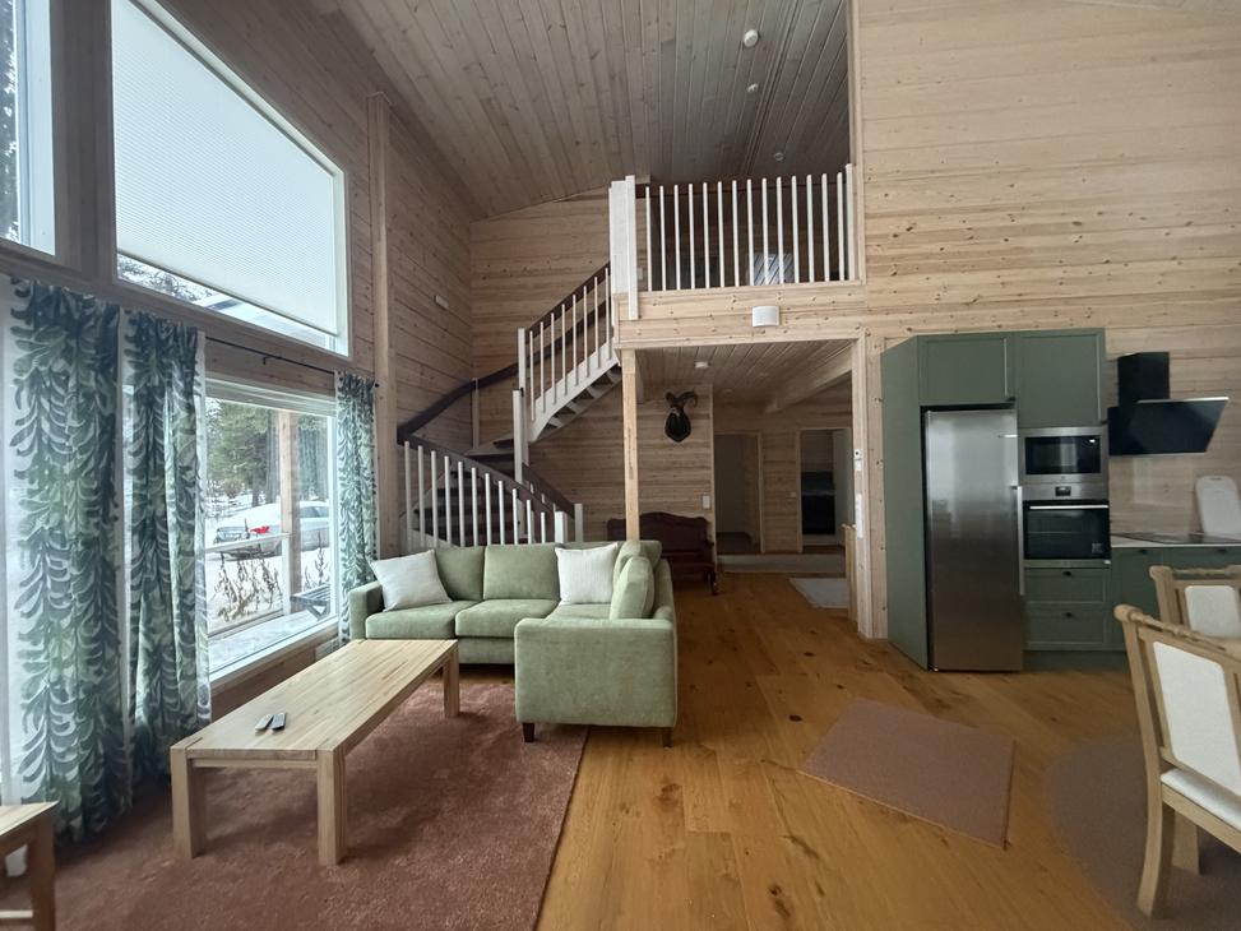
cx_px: 620
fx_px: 502
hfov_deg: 102.1
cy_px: 466
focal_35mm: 14
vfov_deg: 85.7
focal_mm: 2.22
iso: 1000
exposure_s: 1/60
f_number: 2.2
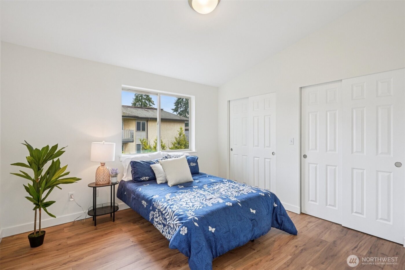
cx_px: 202
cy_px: 135
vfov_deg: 70.4
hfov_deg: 93.3
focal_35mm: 17
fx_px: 191
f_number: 8
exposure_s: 1/45
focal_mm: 17
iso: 400
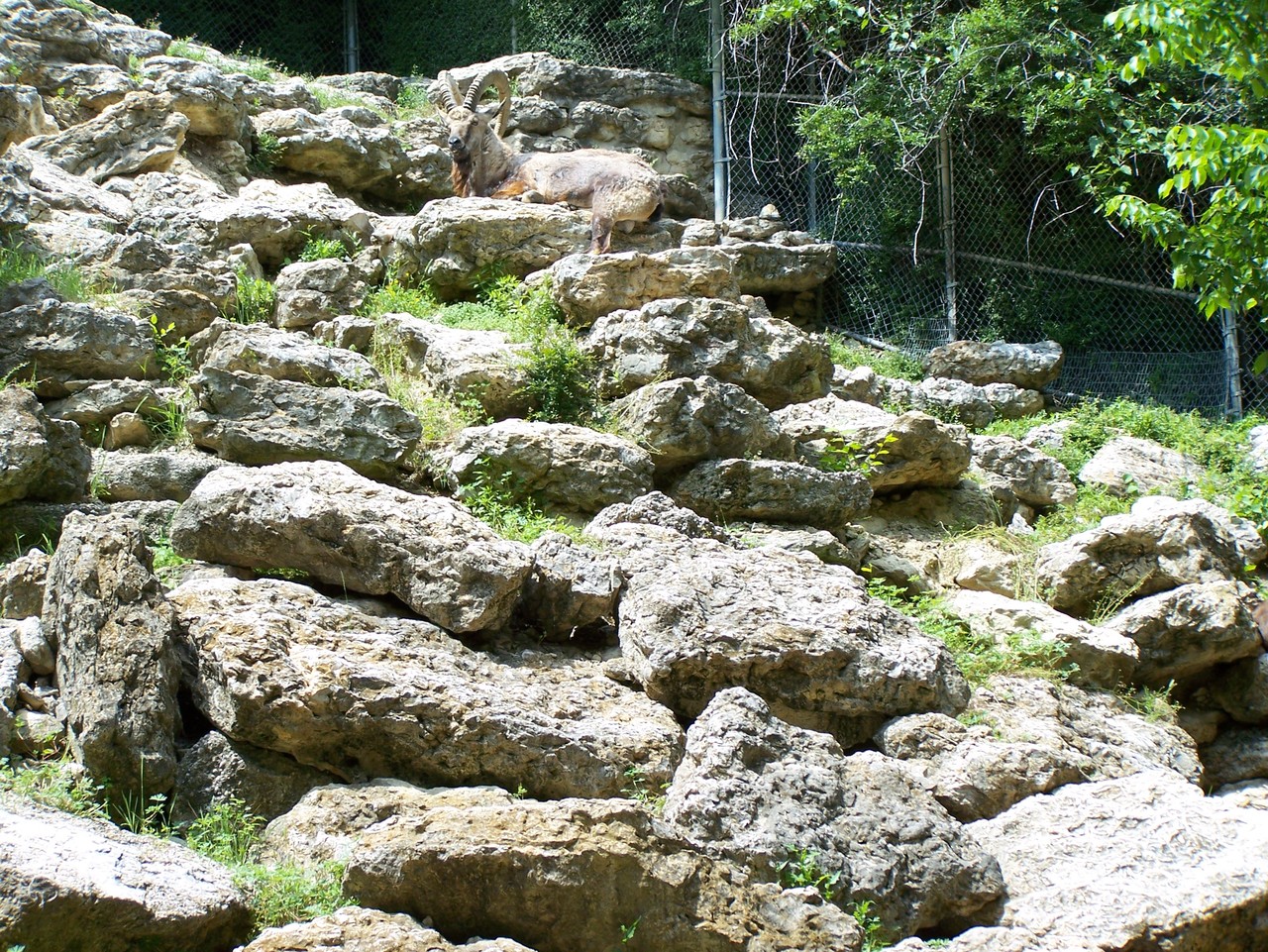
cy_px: 476
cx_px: 634
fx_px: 3445
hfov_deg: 20.9
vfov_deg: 15.7
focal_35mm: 94
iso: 80
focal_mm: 15.6
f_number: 3.2
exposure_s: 1/400
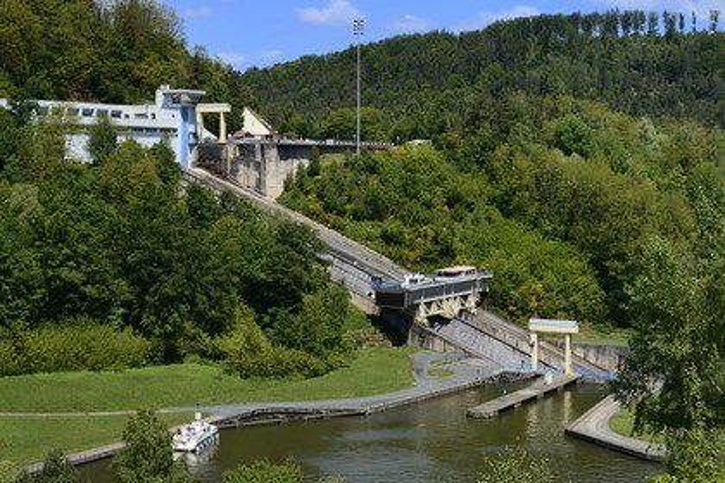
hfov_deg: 28.8
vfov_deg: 19.5
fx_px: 1410
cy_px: 242
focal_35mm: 70
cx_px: 362
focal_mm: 70
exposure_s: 1/400
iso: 200
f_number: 9
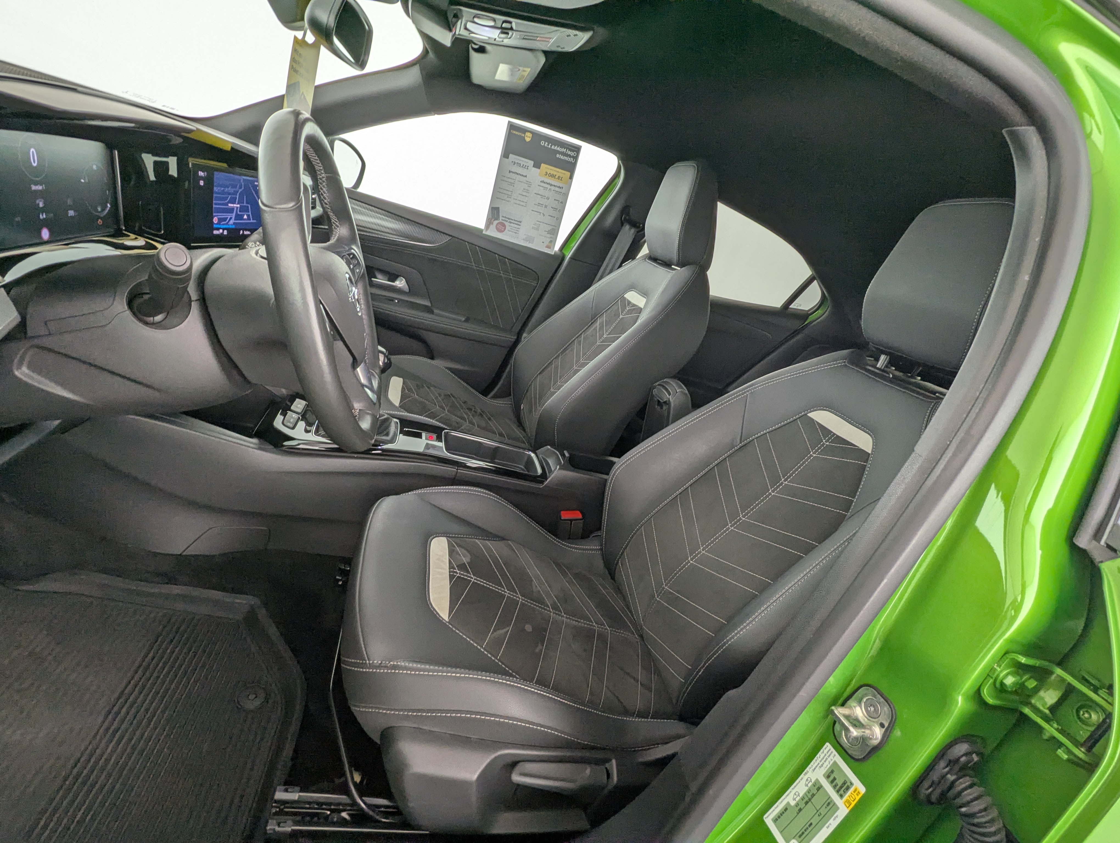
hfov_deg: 94.4
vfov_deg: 78.2
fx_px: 518
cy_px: 422
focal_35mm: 16
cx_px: 560
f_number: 2.2
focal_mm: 2.35
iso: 66
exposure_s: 1/63.7
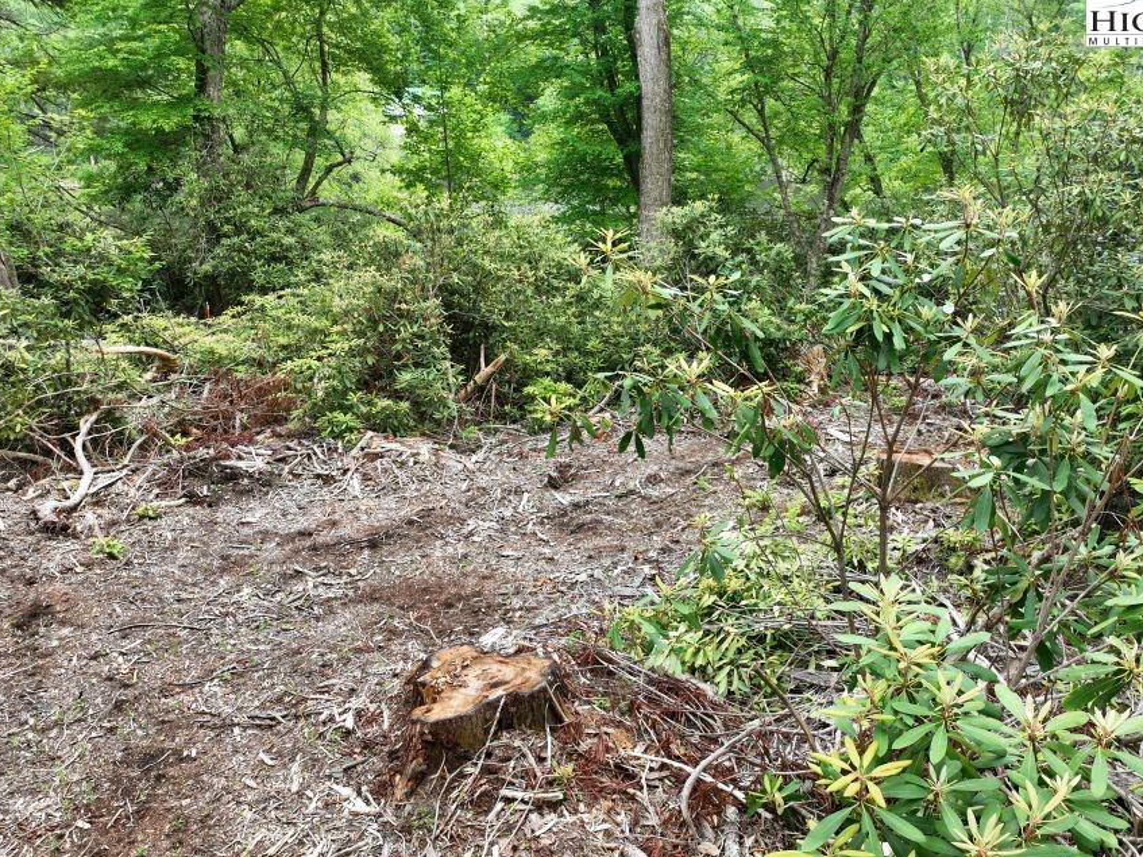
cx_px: 671
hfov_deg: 61.3
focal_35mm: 29
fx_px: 957
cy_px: 496
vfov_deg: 48.0
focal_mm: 12.29
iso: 100
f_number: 2.8
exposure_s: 1/200
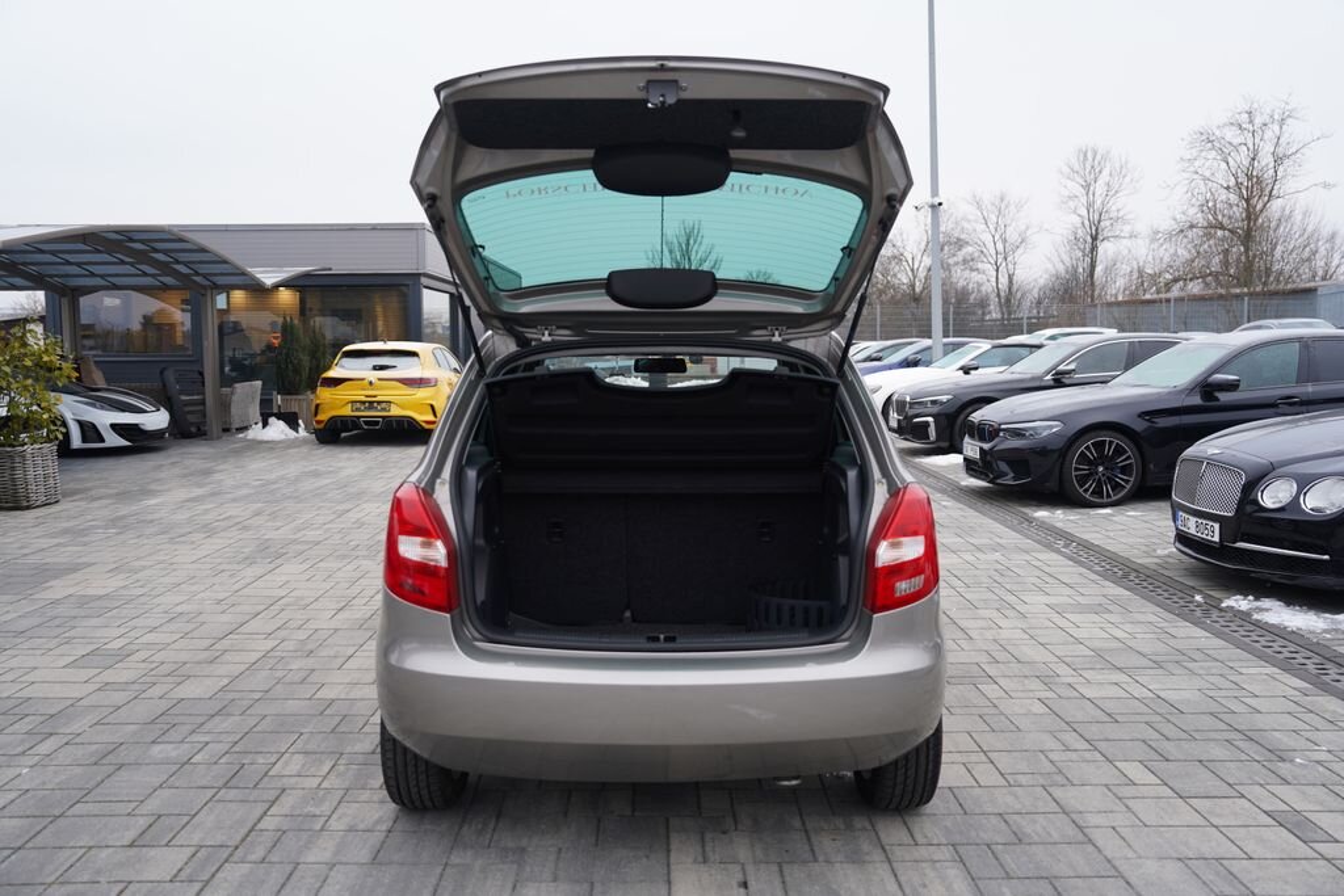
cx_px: 672
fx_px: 1083
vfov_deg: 45.0
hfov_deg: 63.7
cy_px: 448
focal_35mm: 29
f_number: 2.8
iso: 100
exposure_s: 1/30
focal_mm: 29
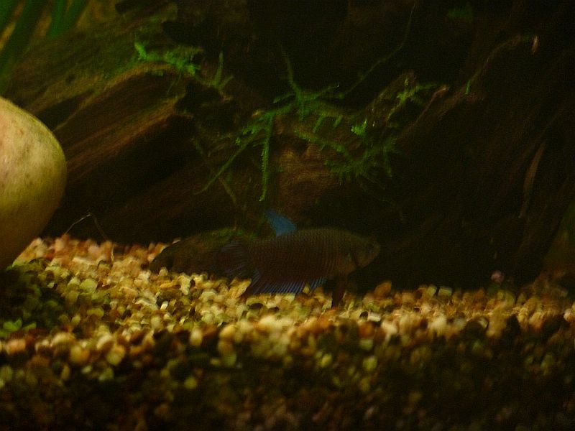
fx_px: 3488
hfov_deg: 9.4
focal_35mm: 210
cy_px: 216
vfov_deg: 7.1
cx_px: 288
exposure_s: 1/8
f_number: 4.6
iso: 400
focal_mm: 34.4
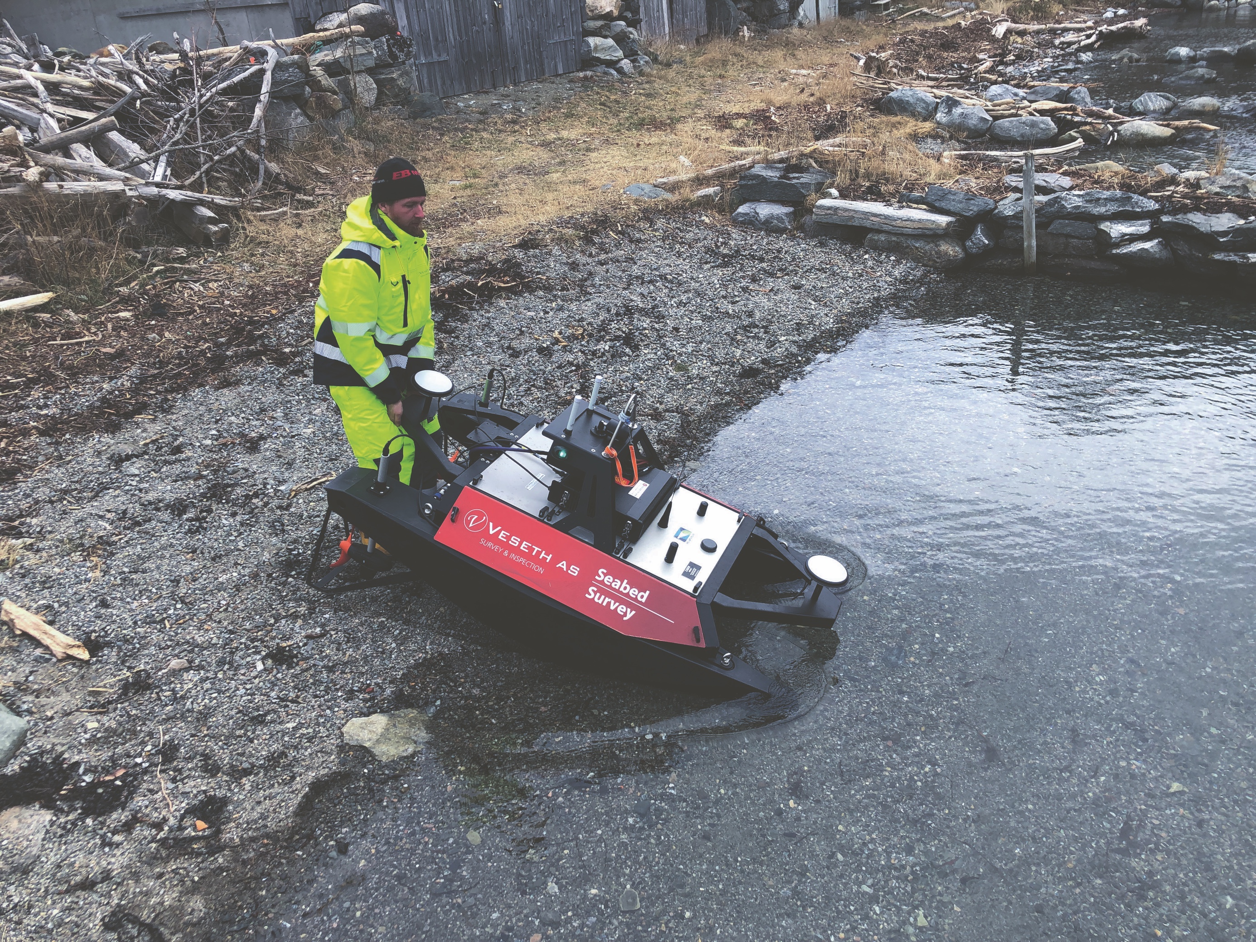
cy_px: 471
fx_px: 1016
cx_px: 628
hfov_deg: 63.4
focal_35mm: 28
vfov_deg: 49.7
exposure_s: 1/400
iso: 20
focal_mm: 3.99
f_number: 1.8
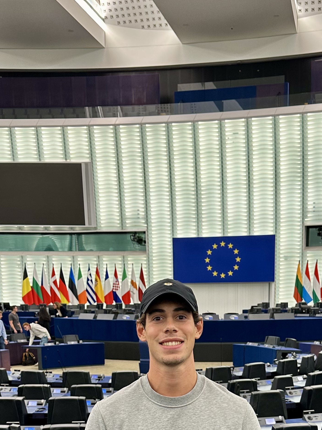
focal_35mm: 52
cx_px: 192
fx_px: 645
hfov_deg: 28.0
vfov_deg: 34.6
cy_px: 394
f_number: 1.78
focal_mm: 6.86
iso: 125
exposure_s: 1/118
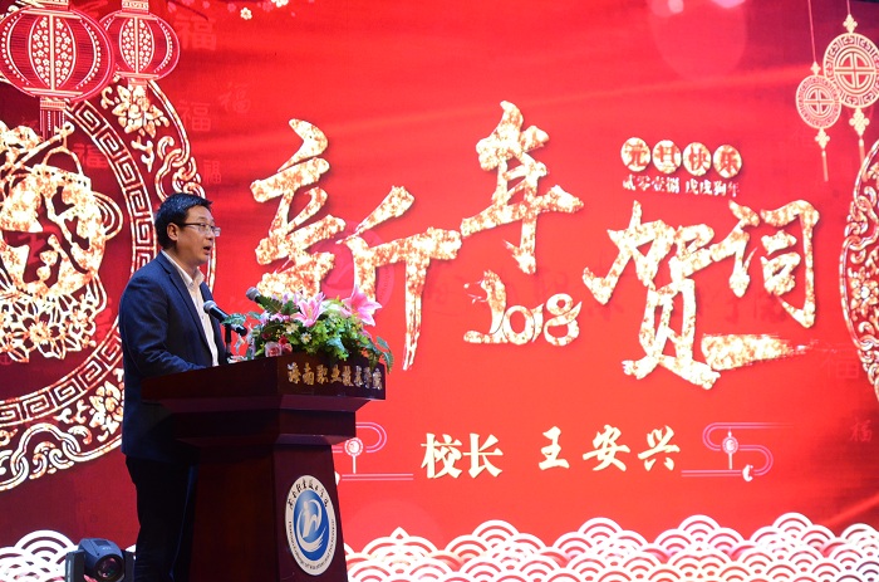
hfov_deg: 19.5
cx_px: 440
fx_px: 2557
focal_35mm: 105
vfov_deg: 13.0
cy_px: 291
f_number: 7.1
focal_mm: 70
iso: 1250
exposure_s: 1/50
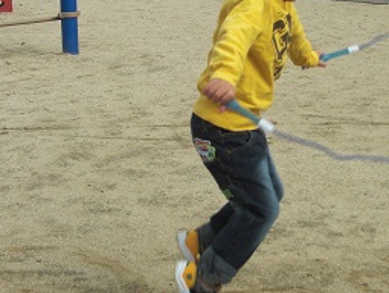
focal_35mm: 79
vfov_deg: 18.7
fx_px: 889
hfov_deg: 24.6
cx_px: 253
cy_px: 143
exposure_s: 1/250
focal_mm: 8.2
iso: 50
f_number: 3.3
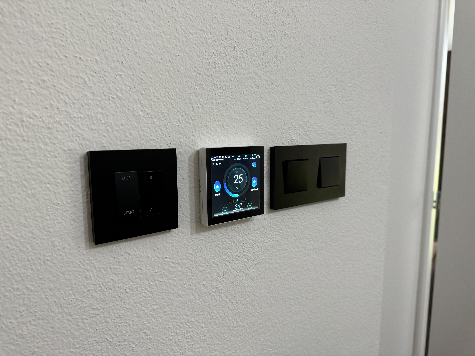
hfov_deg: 71.6
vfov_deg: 56.8
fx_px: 329
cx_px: 238
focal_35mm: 24
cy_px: 178
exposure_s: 1/100
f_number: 1.78
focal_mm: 6.76
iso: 200
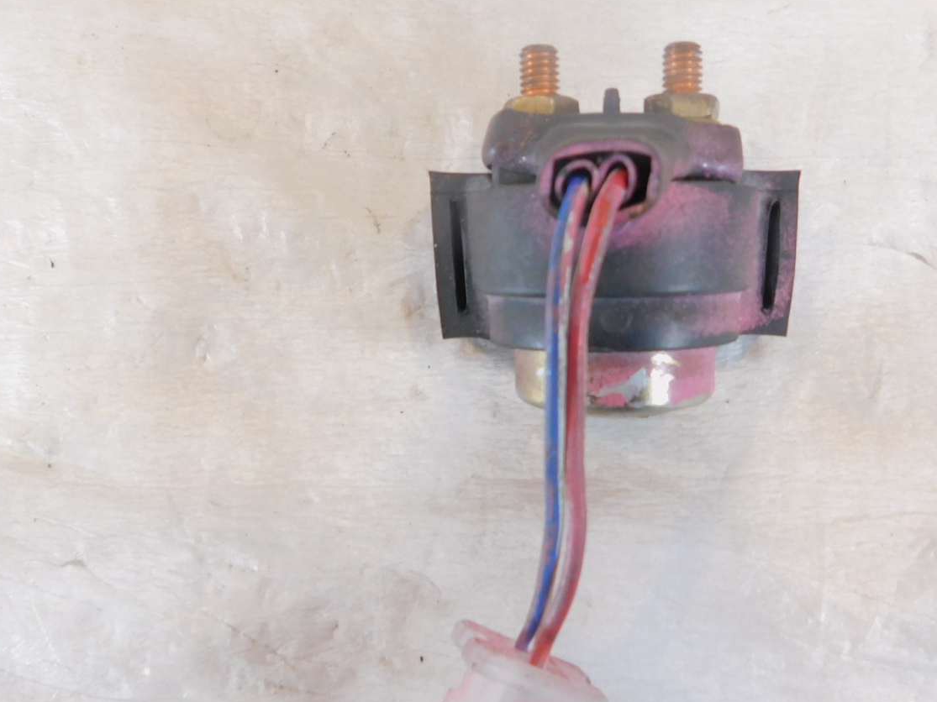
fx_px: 893
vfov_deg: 42.9
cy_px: 390
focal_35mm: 33
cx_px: 581
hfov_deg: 54.8
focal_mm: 4
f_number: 3
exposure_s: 1/30
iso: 200
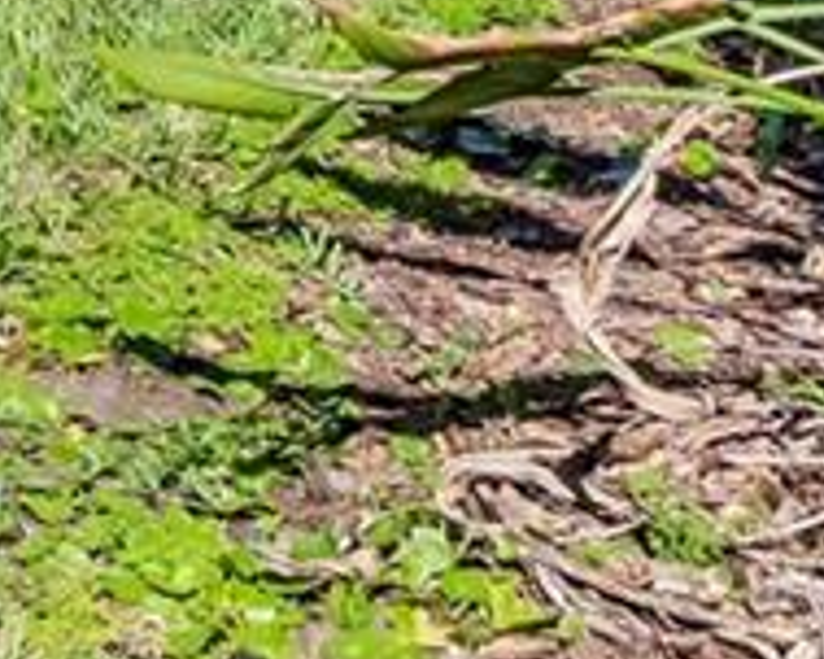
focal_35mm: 119
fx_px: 2901
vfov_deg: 10.7
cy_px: -1026
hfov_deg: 13.1
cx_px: -1020
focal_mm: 10
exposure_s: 1/1600
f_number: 8
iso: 500
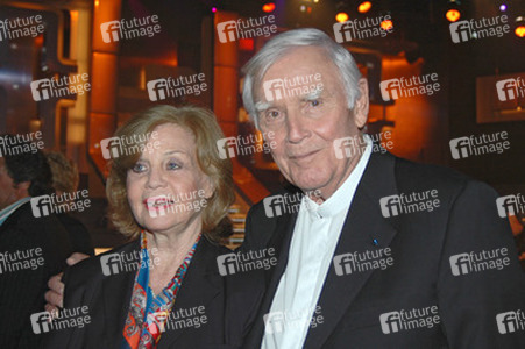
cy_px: 174
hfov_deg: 33.4
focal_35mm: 60
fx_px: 874
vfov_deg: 22.6
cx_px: 262
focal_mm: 40
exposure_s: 1/160
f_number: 5.6
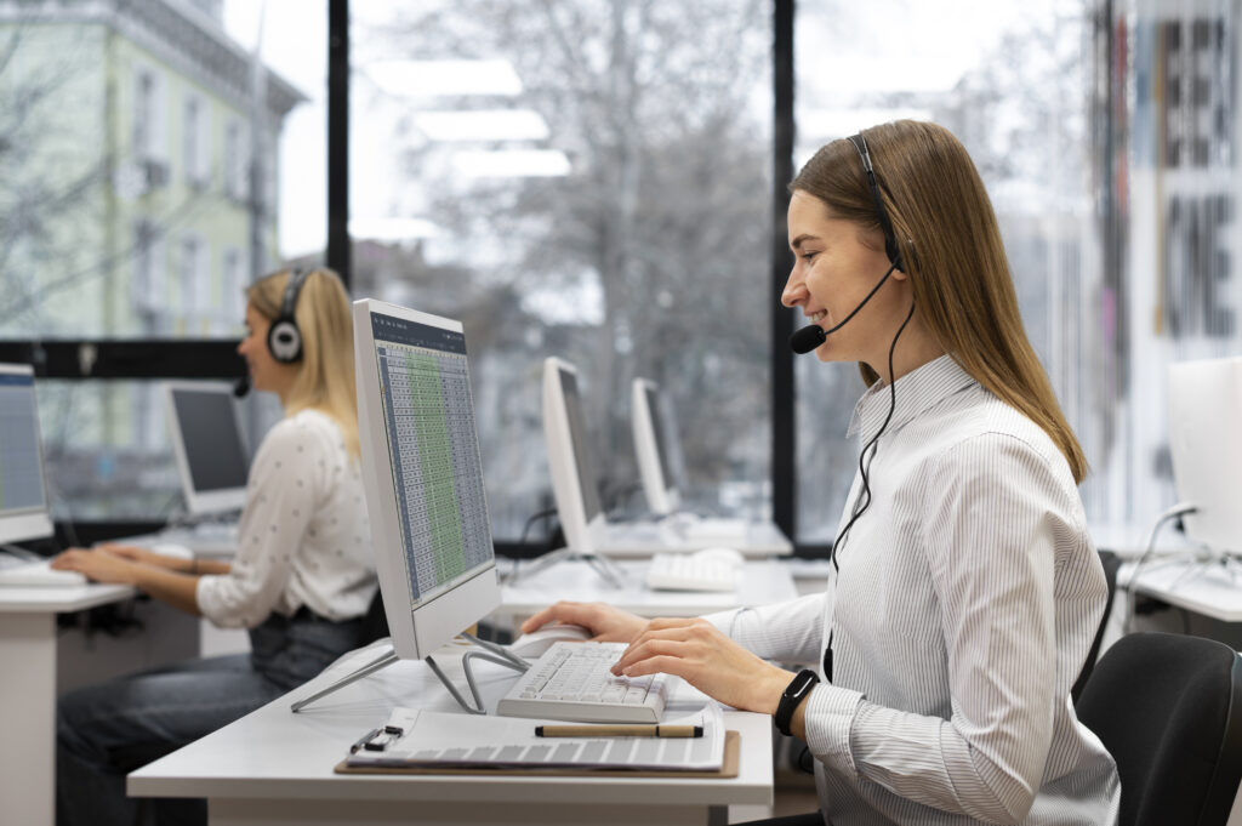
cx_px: 621
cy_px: 413
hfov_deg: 39.6
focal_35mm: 50
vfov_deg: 26.9
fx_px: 1724
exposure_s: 1/250
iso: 800
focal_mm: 50
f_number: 2.8
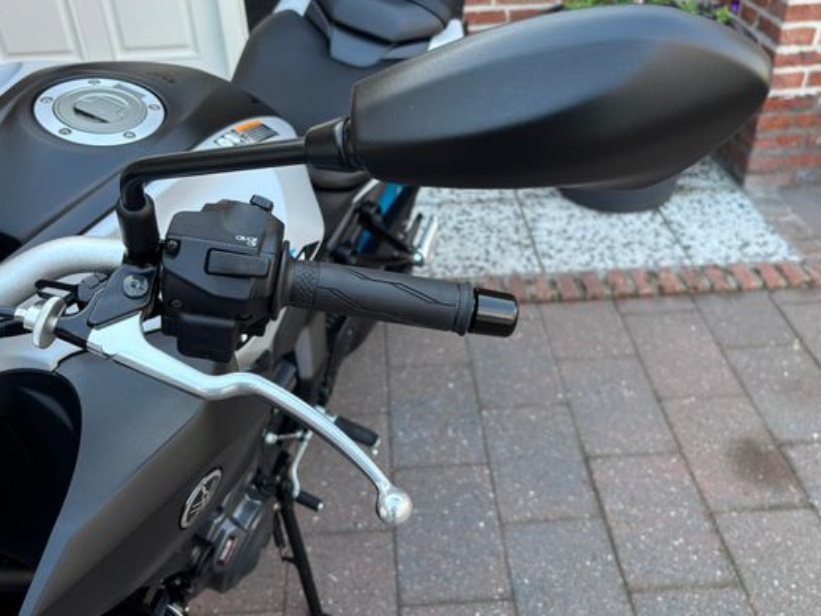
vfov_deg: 44.0
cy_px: 262
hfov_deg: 56.8
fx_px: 759
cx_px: 388
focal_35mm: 32
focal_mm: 5.96
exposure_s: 1/121
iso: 64
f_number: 1.6
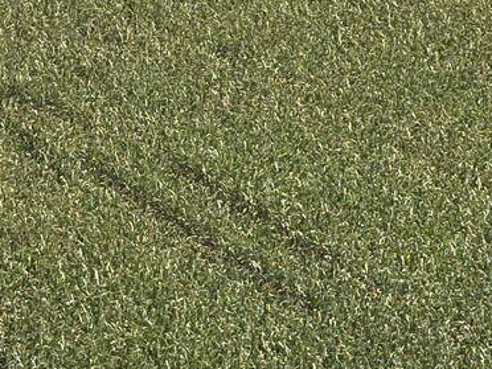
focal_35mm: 132
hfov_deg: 14.9
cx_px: 161
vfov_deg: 11.1
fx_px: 1876
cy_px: -34
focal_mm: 4.4
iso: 100
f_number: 2.8
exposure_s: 1/800
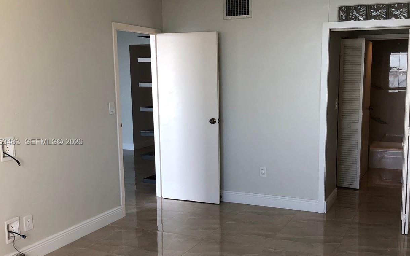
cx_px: 247
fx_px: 436
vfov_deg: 32.7
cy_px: 142
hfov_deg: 50.0
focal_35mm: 39
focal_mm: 4
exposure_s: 1/120
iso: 32
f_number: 1.8
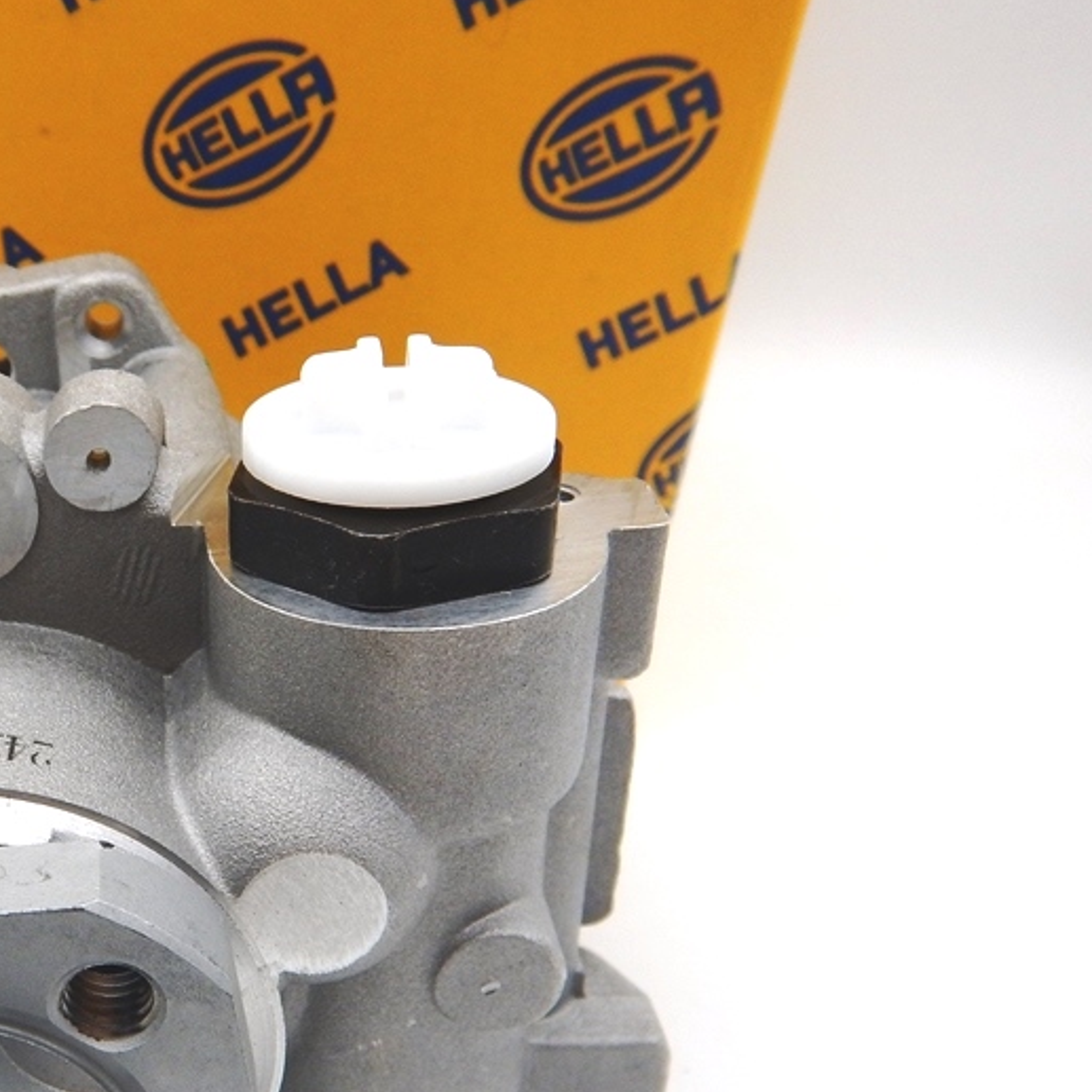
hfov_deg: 37.7
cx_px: 131
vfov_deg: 39.5
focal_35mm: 42
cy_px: 739
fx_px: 1499
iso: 125
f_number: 2.8
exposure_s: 1/250
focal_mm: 4.3
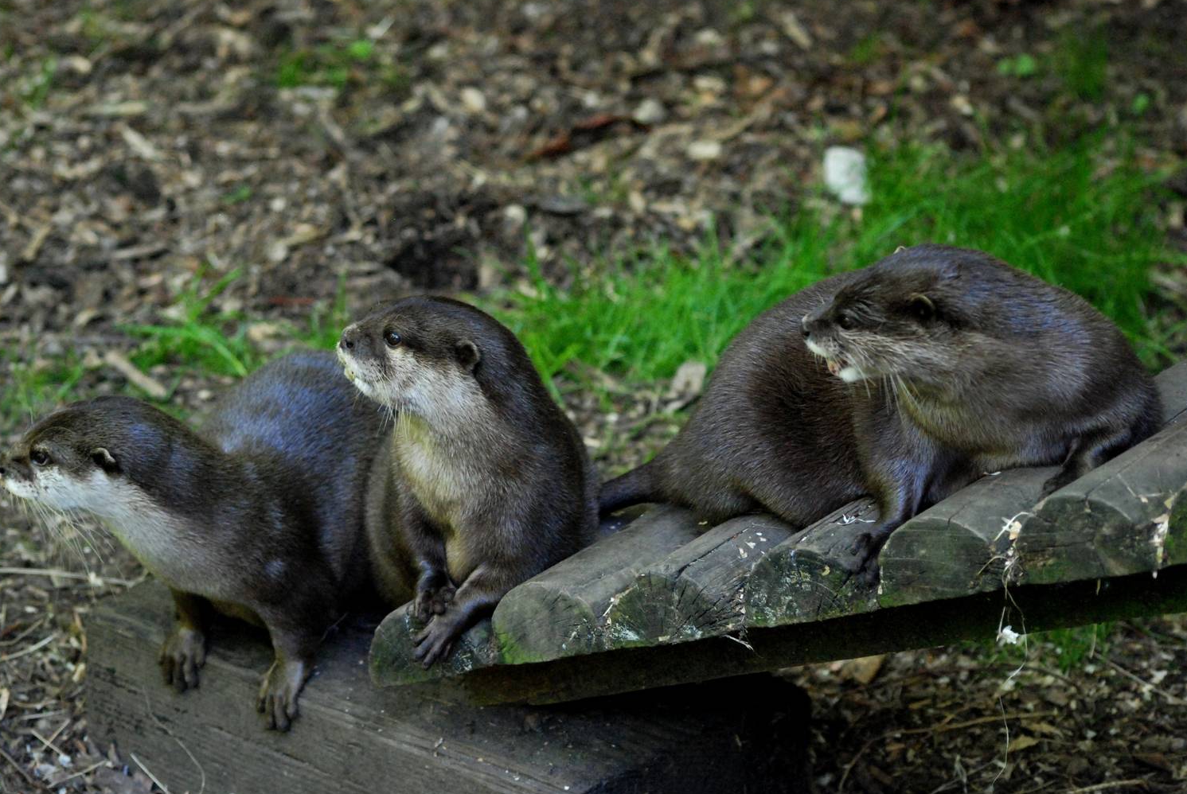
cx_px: 562
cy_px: 402
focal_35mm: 161
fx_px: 5315
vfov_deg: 8.5
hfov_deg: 12.7
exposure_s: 1/160
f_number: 4
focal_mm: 100
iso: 1600
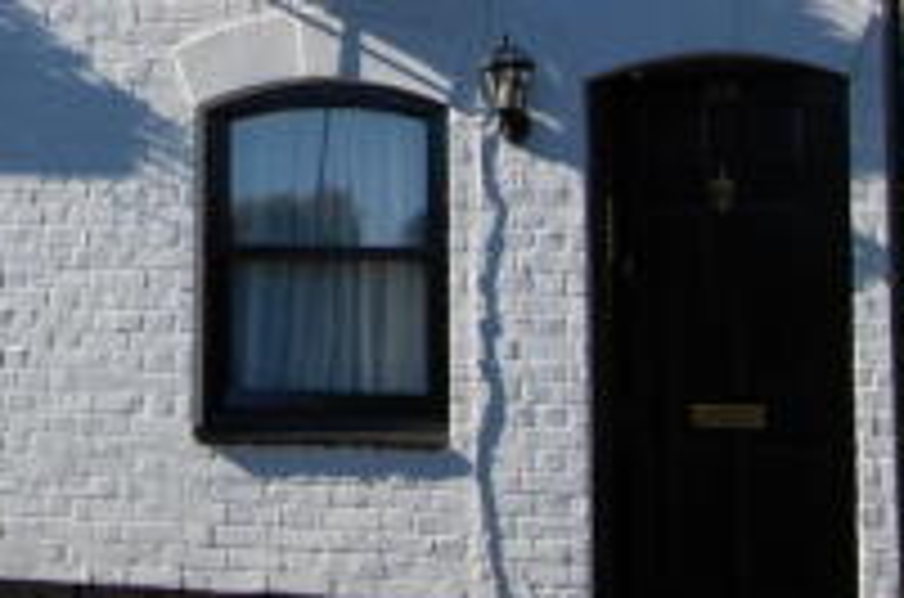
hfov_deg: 20.0
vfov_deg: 13.3
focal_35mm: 98
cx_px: -72
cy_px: -207
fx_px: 2455
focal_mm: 20
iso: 200
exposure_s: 1/320
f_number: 9
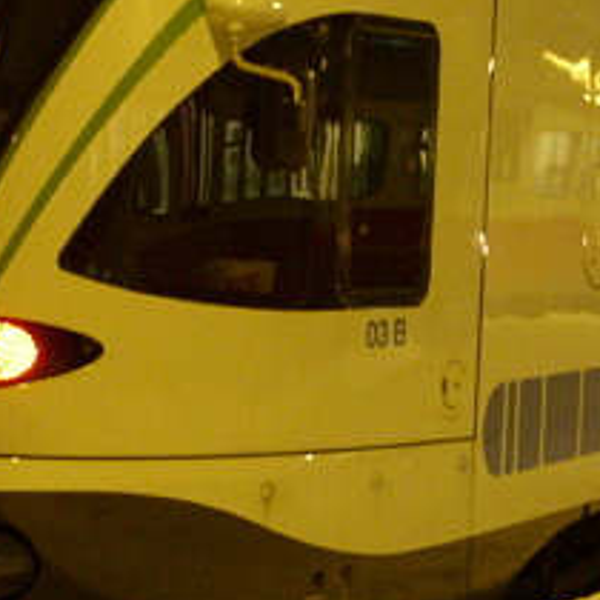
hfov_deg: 13.6
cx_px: 397
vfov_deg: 13.6
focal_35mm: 128
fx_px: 2510
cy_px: 326
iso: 300
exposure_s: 1/4
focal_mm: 6.3
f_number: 2.8
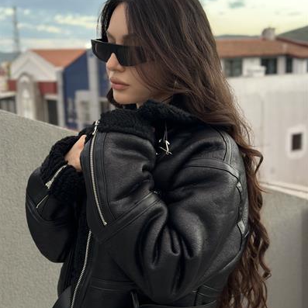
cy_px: 178
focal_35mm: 57
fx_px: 574
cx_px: 154
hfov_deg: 30.0
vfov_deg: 30.0
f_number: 1.78
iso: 125
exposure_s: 1/60
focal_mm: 6.86
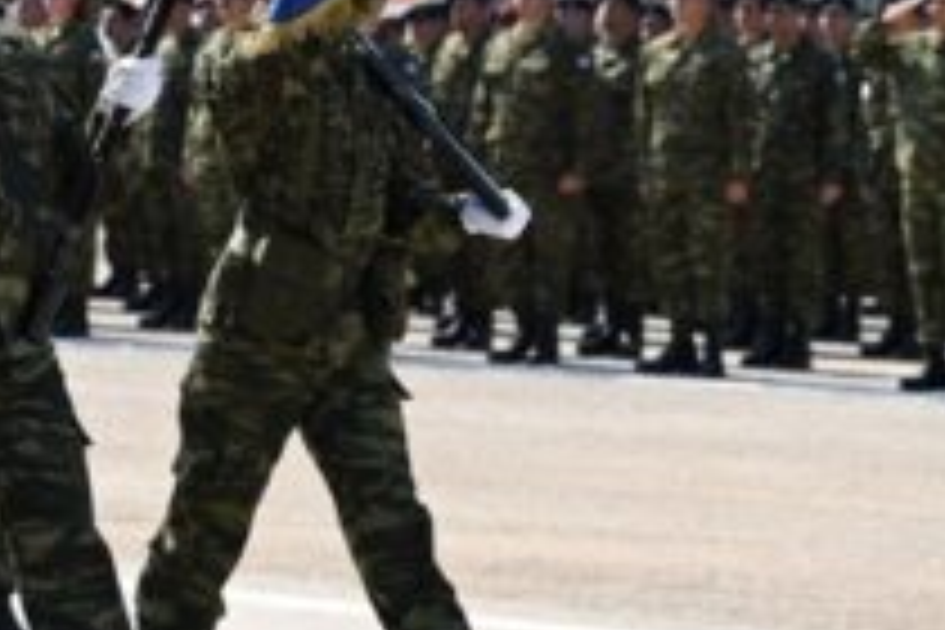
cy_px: -45
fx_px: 3937
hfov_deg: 13.7
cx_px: 374
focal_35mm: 150
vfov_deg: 9.1
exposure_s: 1/1600
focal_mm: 42
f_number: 2.8
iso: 100
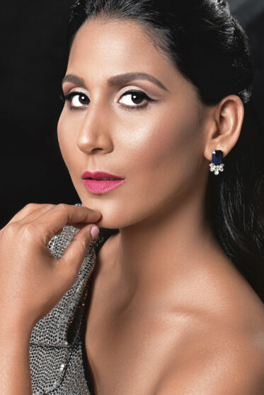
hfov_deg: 9.6
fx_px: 1572
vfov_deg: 14.3
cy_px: 301
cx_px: 123
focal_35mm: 143
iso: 100
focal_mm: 52
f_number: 9
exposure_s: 1/125
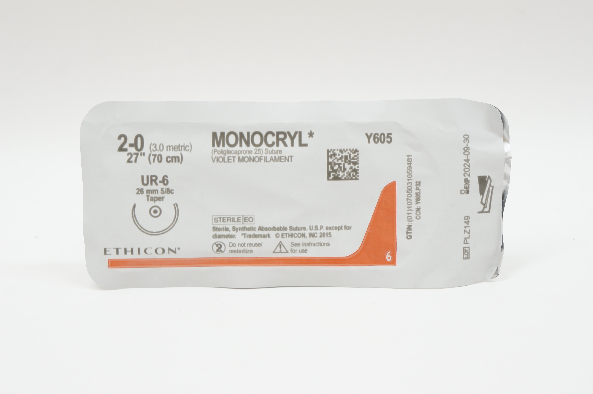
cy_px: 197
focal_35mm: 64
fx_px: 1061
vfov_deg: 21.0
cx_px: 296
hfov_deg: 31.2
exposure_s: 1/40
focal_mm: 43
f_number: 7.1
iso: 400
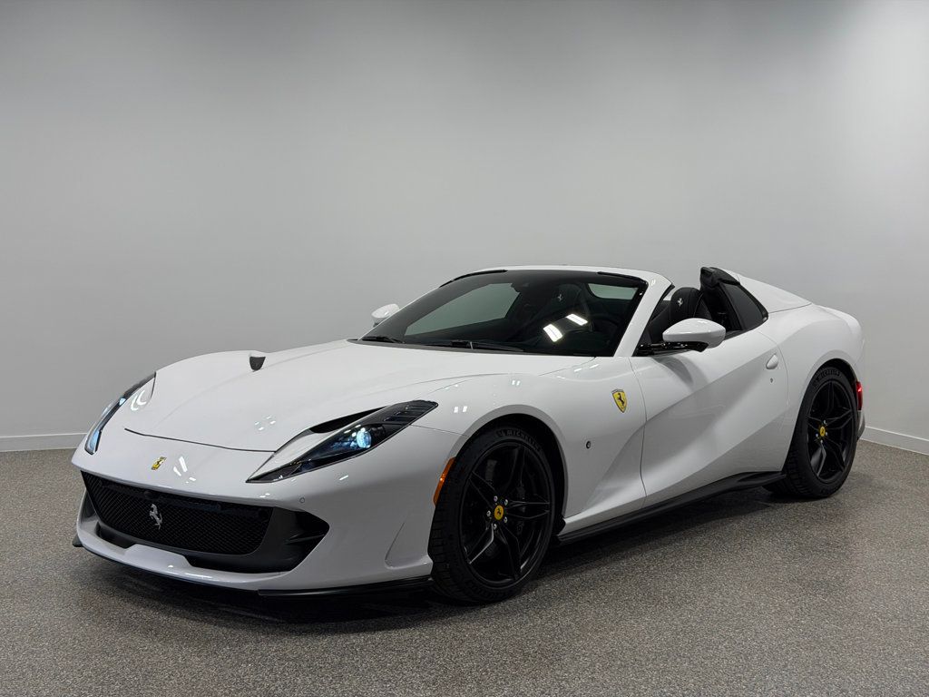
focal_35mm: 48
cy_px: 348
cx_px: 464
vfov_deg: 30.3
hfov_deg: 39.7
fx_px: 1288
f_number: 1.78
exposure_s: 1/519
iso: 64
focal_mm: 6.76
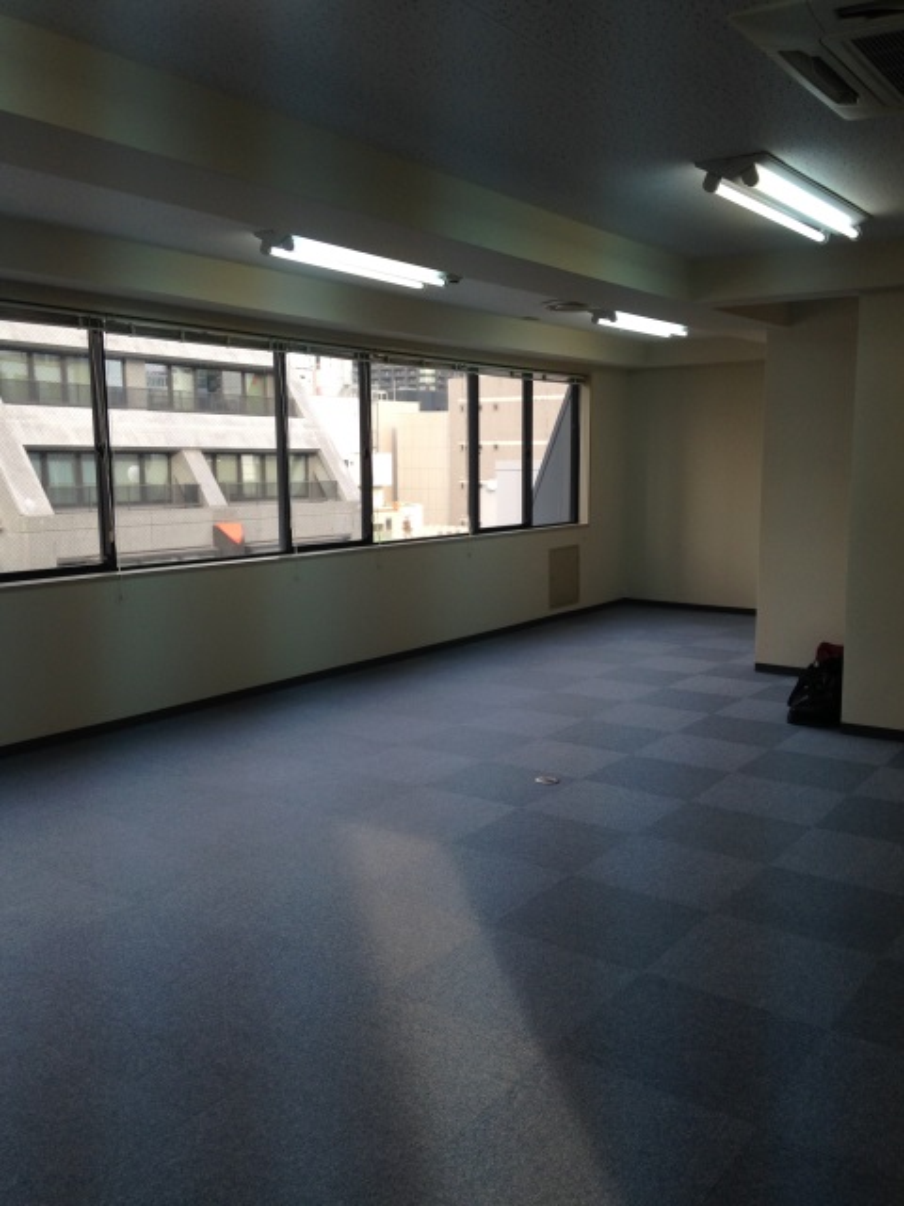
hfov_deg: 42.9
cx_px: 452
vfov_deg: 55.4
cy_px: 603
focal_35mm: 33
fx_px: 1149
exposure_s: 1/198
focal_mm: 4.12
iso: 50
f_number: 2.4
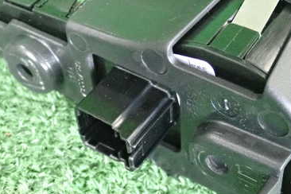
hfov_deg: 26.8
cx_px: 197
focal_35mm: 75
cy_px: 57
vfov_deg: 18.1
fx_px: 606
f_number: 2.9
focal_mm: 7.84
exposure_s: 1/125
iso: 3200
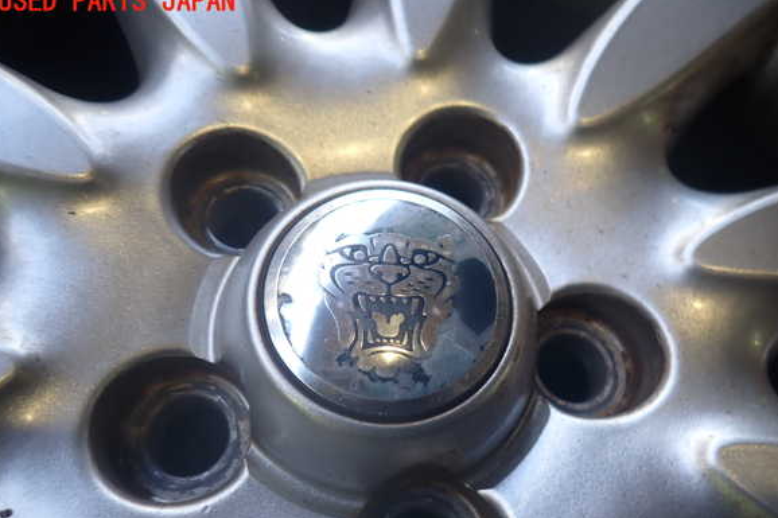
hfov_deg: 67.4
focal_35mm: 27
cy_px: 288
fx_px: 583
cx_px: 394
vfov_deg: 47.8
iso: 100
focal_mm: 4.5
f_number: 2
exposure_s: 1/125
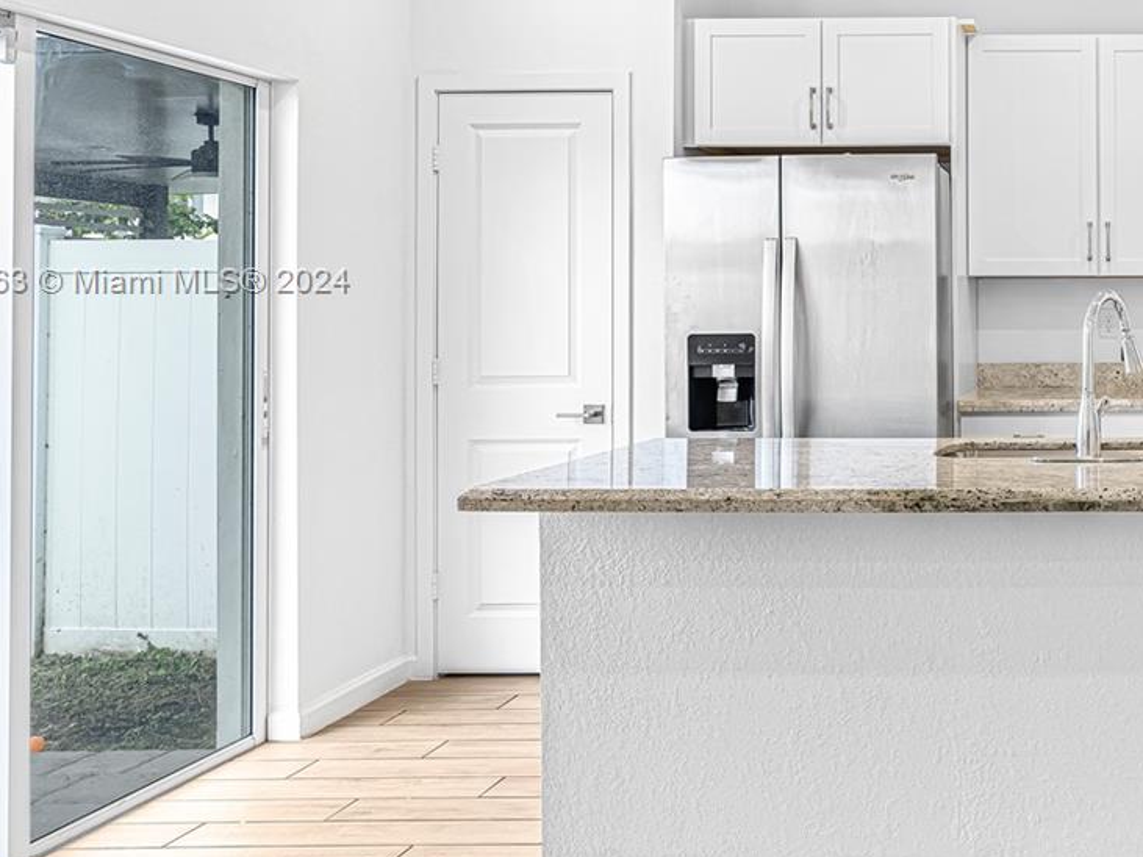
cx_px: 1099
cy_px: 283
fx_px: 1321
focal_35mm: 40
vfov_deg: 35.6
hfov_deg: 41.7
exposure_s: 1/6
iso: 400
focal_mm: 19
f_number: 8
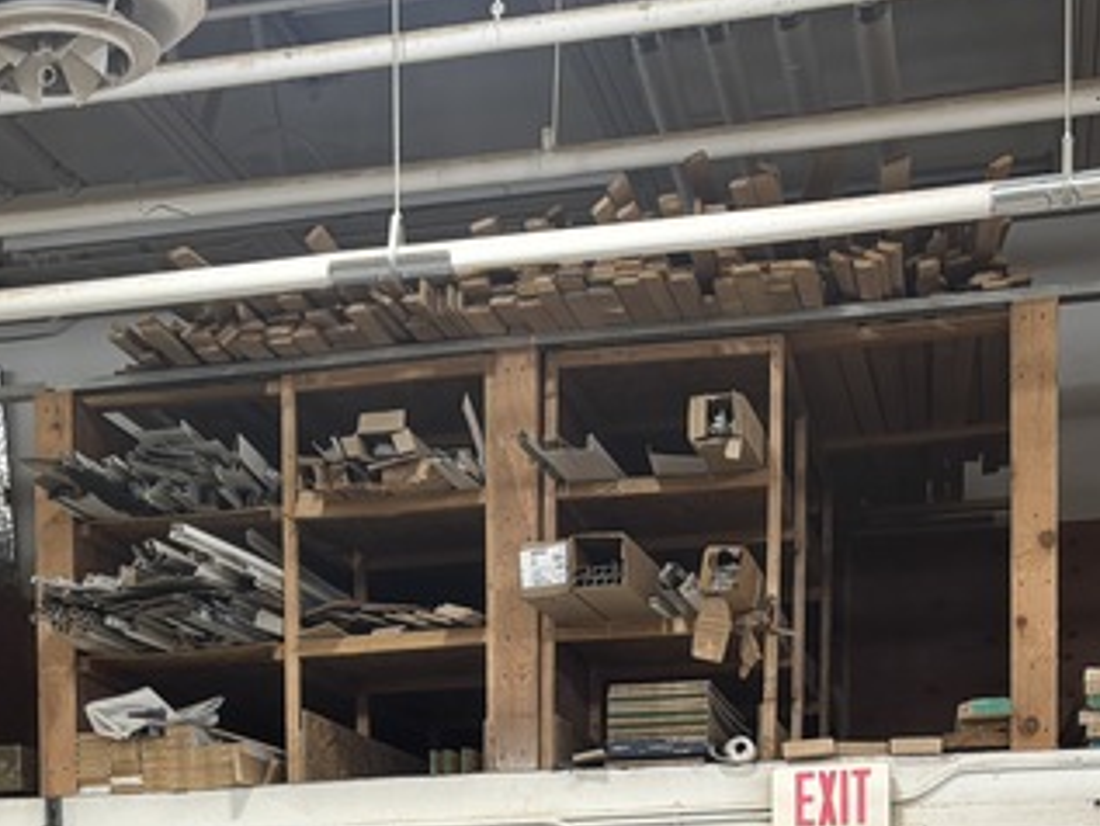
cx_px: 139
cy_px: 1142
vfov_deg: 16.4
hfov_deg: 22.8
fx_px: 2670
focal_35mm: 84
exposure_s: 1/60
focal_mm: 5.96
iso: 80
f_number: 1.6
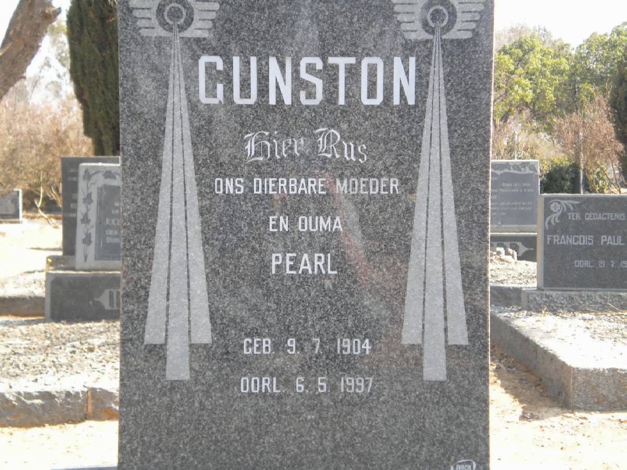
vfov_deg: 21.6
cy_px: 235
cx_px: 314
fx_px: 1232
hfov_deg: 28.6
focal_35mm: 68
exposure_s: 1/102
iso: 80
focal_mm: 12.3
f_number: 4.6
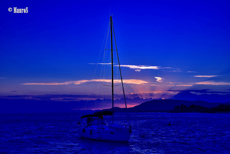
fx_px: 320
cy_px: 77
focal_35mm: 50
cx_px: 115
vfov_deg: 27.0
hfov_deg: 39.6
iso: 200
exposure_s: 1/320
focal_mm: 50
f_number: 7.1
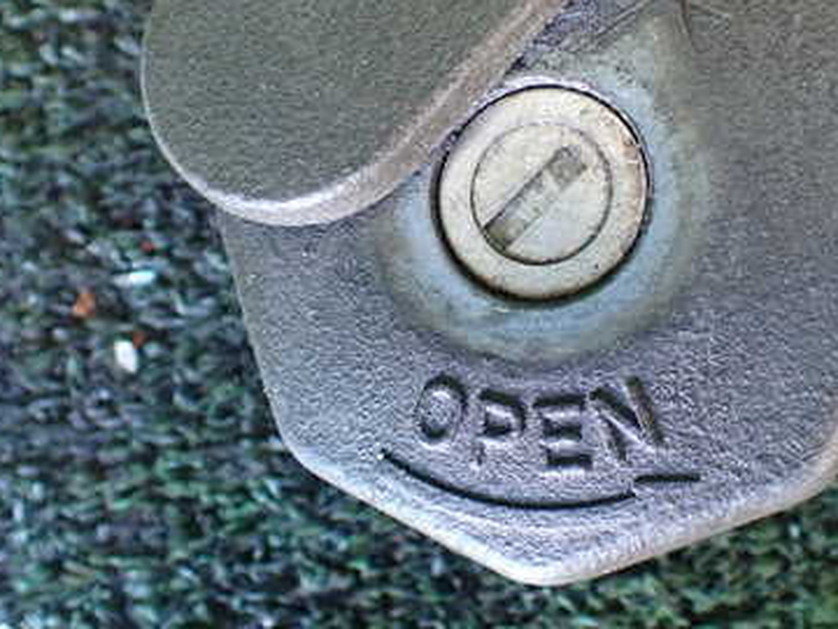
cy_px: 184
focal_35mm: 50
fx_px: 1210
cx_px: 533
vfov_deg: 28.8
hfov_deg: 37.9
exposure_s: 1/30
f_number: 2.3
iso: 800
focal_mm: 5.4
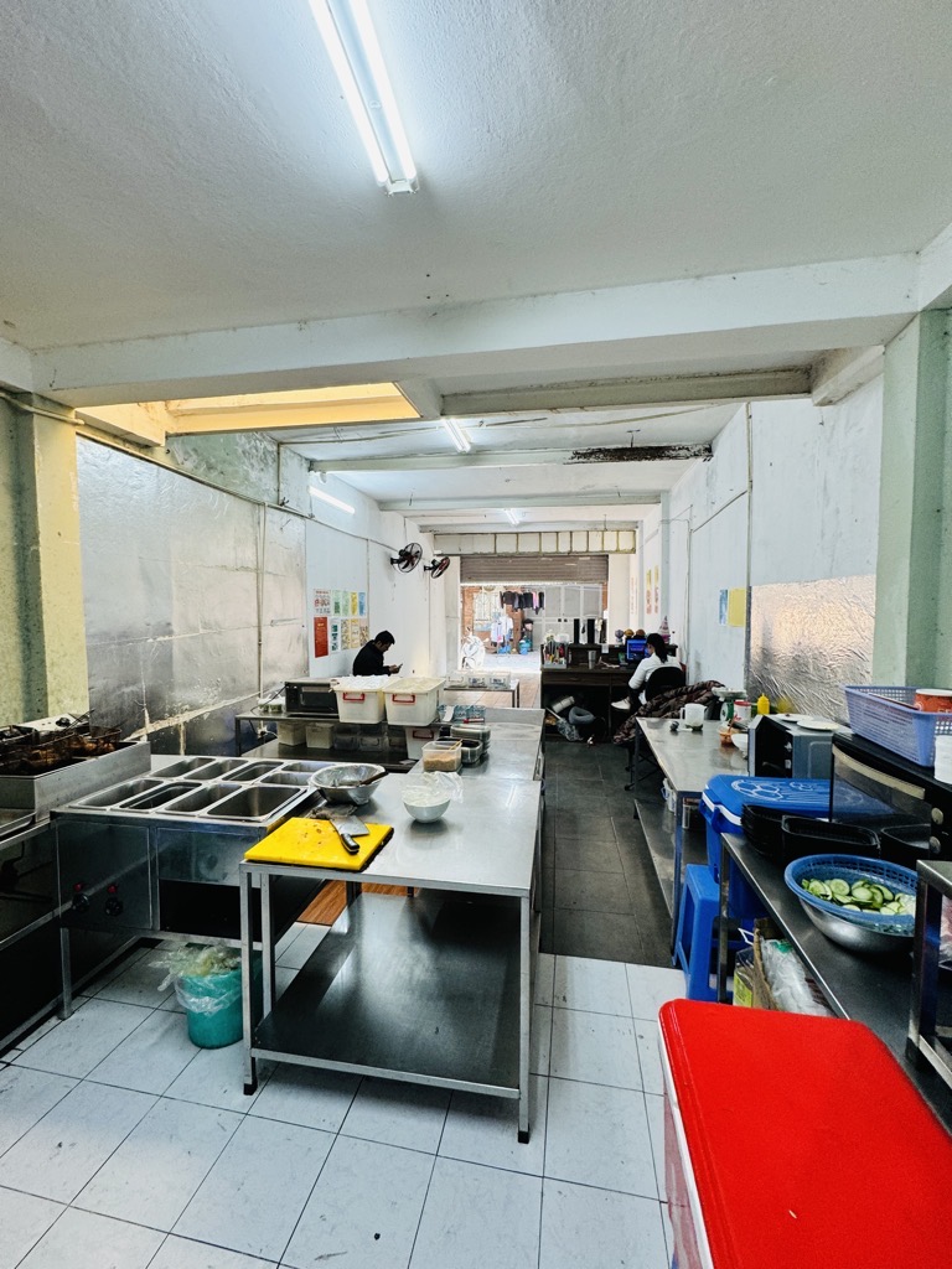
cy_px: 634
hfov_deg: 85.7
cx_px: 476
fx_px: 513
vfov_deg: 102.1
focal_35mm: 14
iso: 125
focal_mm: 2.22
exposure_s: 1/100
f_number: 2.2
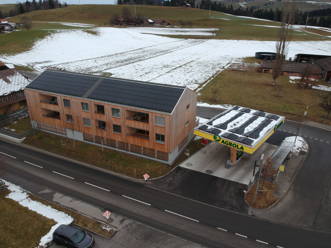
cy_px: 124
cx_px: 166
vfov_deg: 54.9
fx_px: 239
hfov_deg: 69.4
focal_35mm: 25
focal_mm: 4.49
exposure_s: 1/100
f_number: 2.6
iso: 100
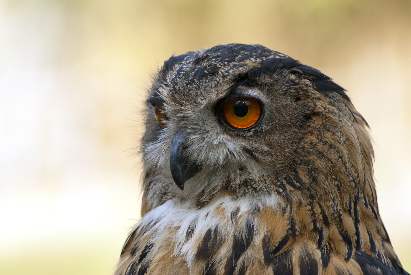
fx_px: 3943
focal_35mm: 345
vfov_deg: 4.0
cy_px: 138
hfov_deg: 6.0
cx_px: 206
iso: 200
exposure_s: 1/125
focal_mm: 230
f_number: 9
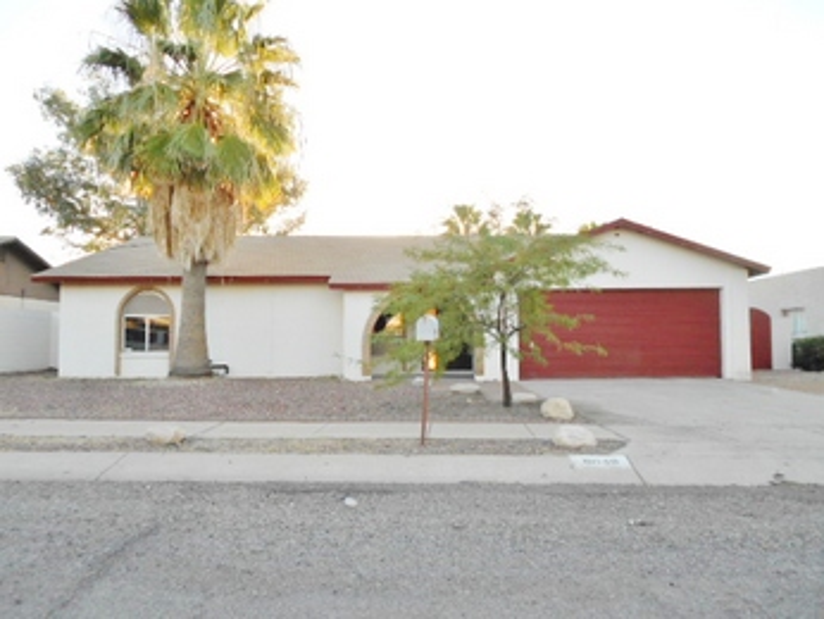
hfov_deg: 67.3
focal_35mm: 26
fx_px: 619
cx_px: 412
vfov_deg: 53.1
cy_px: 310
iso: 80
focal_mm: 4.6
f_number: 3.2
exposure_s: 1/160
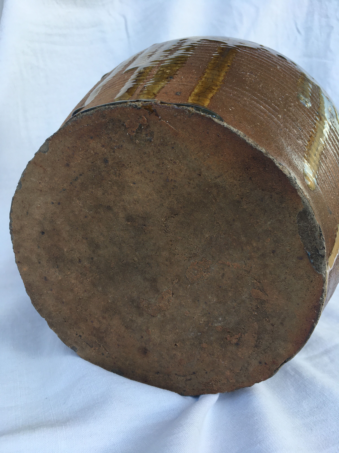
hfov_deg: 48.2
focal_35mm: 29
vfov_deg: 61.7
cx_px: 170
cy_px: 226
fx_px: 379
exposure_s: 1/212
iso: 25
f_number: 2.2
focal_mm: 4.15
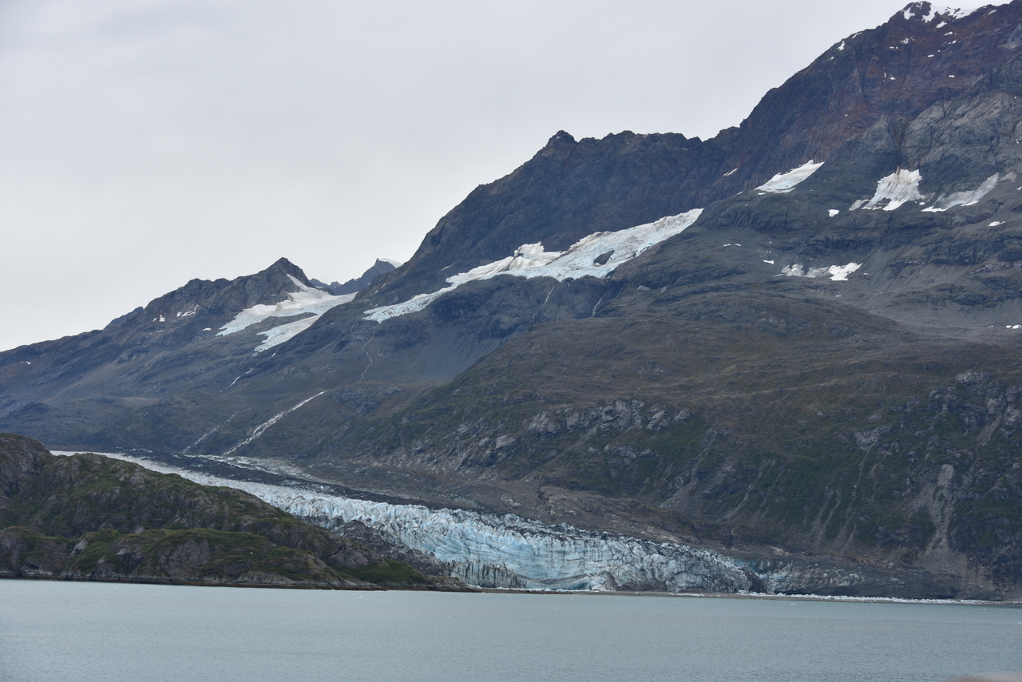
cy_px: 341
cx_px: 511
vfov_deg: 18.9
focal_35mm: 72
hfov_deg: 28.1
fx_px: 2044
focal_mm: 72
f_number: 7.1
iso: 100
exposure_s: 1/200
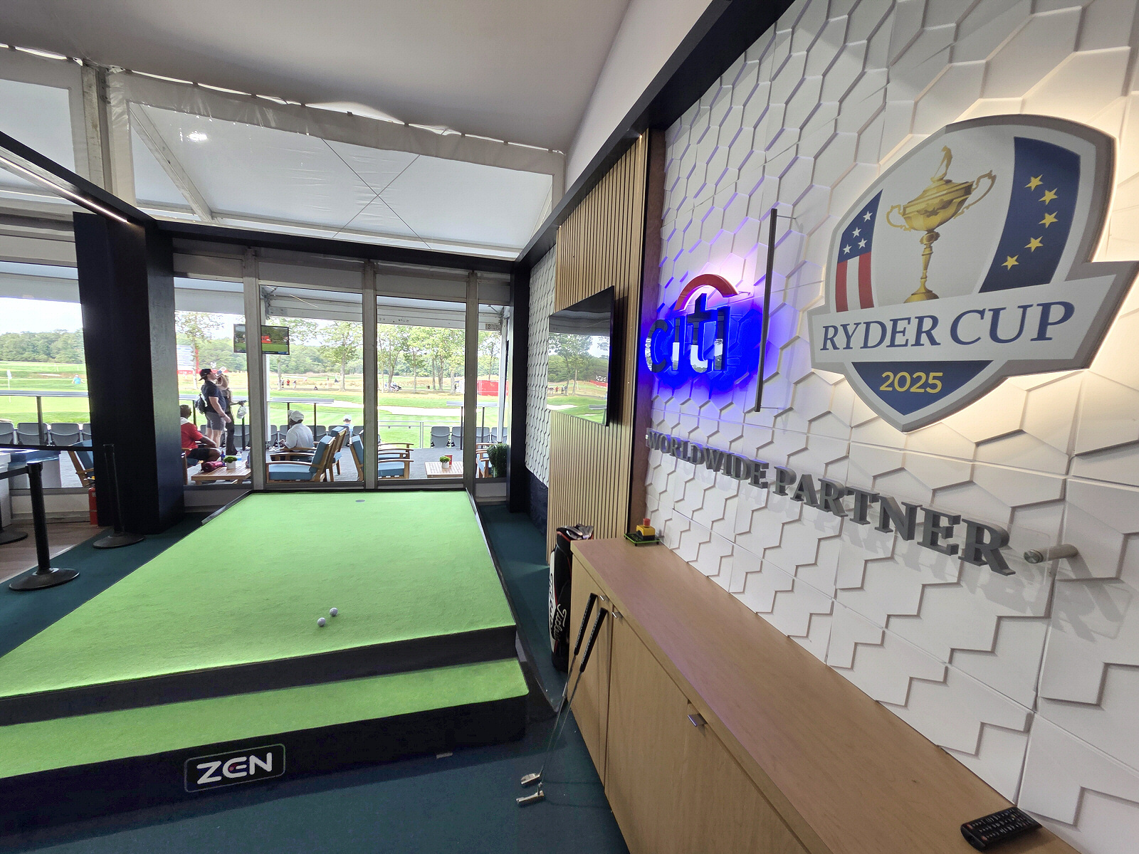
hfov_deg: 106.2
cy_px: 427
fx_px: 428
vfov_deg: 89.9
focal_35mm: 13
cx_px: 570
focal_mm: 2.2
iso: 50
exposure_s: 1/143
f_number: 2.2
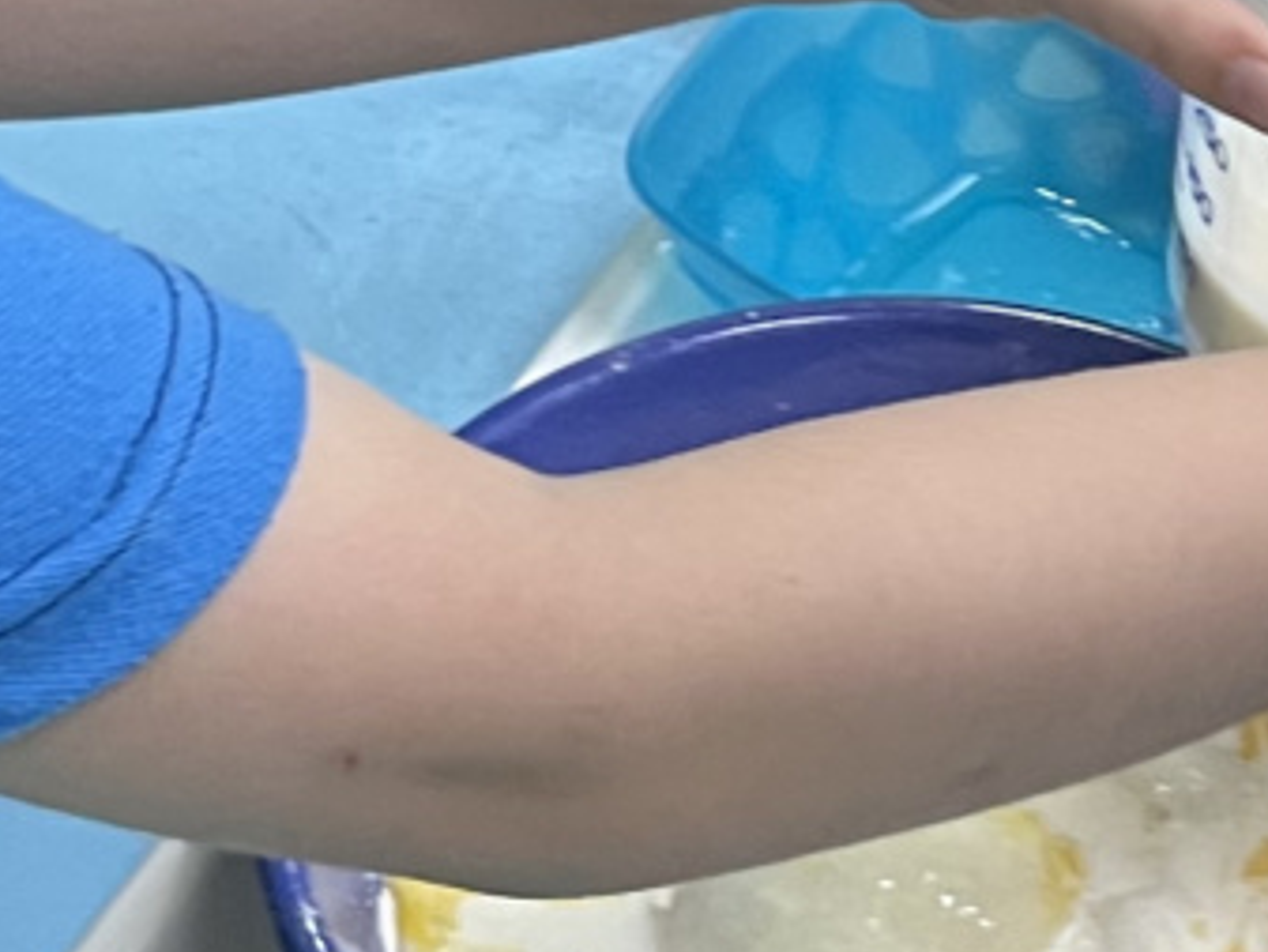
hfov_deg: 12.5
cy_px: -591
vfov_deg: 9.1
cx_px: 990
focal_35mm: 158
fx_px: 5790
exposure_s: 1/60
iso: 200
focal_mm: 5.1
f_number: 1.6
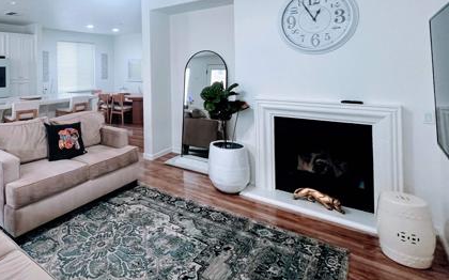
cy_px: 67
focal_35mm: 21
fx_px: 257
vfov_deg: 54.3
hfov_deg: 79.0
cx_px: 141
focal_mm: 1.57
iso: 200
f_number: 1.8
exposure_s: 1/60
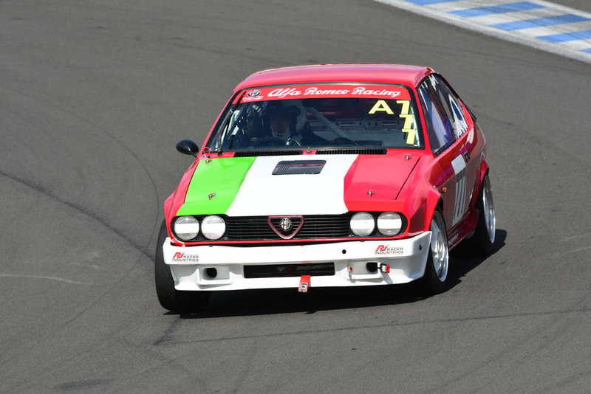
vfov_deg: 2.4
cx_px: 296
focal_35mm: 570
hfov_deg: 3.6
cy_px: 197
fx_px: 9360
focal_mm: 380
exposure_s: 1/640
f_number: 11
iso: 400
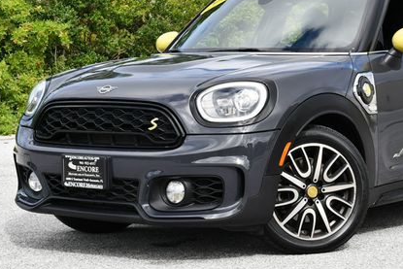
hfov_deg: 18.8
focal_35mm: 108
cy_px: 68
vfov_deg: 12.7
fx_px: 1209
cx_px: 297
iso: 160
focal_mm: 35
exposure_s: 1/250
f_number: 8
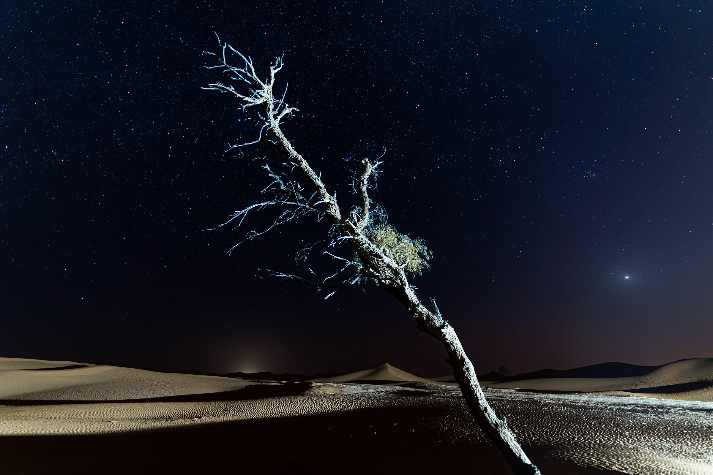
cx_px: 356
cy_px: 238
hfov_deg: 104.3
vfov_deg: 81.2
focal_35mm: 14
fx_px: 277
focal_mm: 14
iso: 800
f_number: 1.8
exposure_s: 15
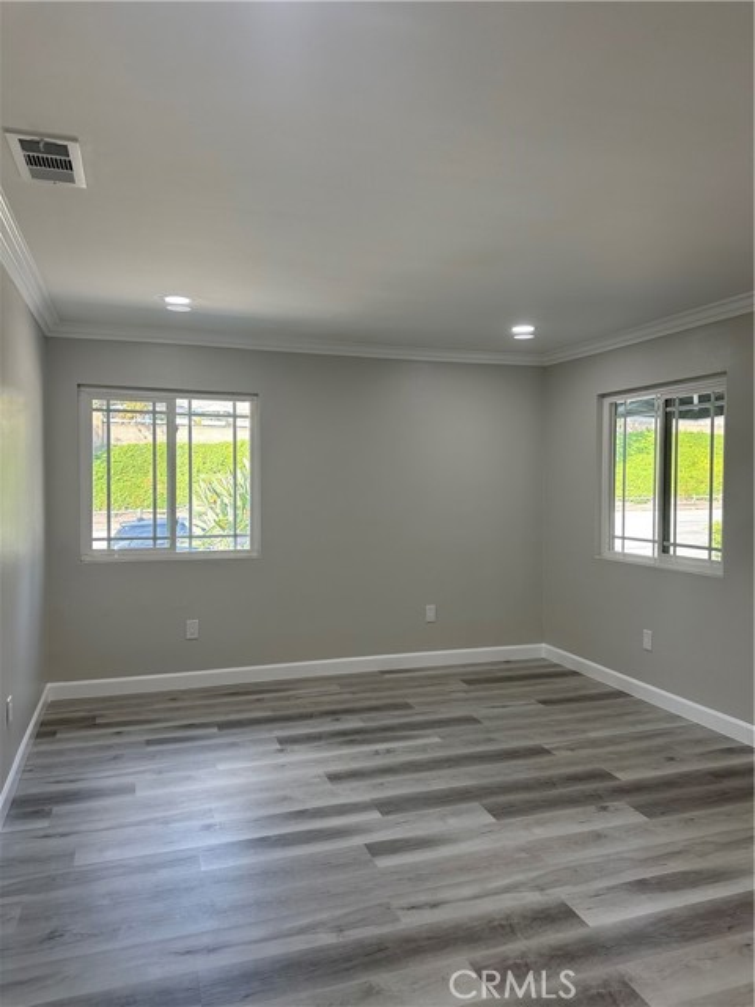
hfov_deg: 56.8
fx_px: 698
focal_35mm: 24
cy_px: 504
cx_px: 378
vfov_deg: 71.6
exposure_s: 1/163
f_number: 1.78
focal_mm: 6.86
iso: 100
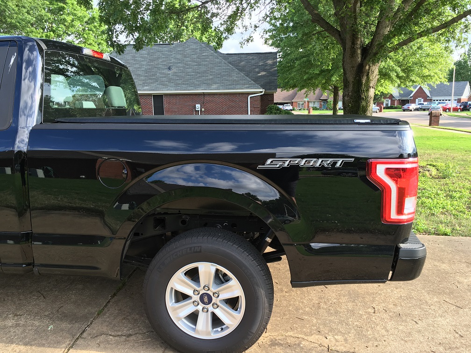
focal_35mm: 29
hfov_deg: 61.7
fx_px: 395
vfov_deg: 48.2
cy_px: 176
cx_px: 236
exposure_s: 1/162
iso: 25
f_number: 2.2
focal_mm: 4.15
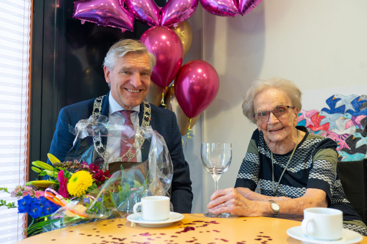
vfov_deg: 37.8
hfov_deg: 54.5
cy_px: 122
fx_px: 357
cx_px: 184
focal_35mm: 35
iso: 100
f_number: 4
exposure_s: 1/8
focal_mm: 35
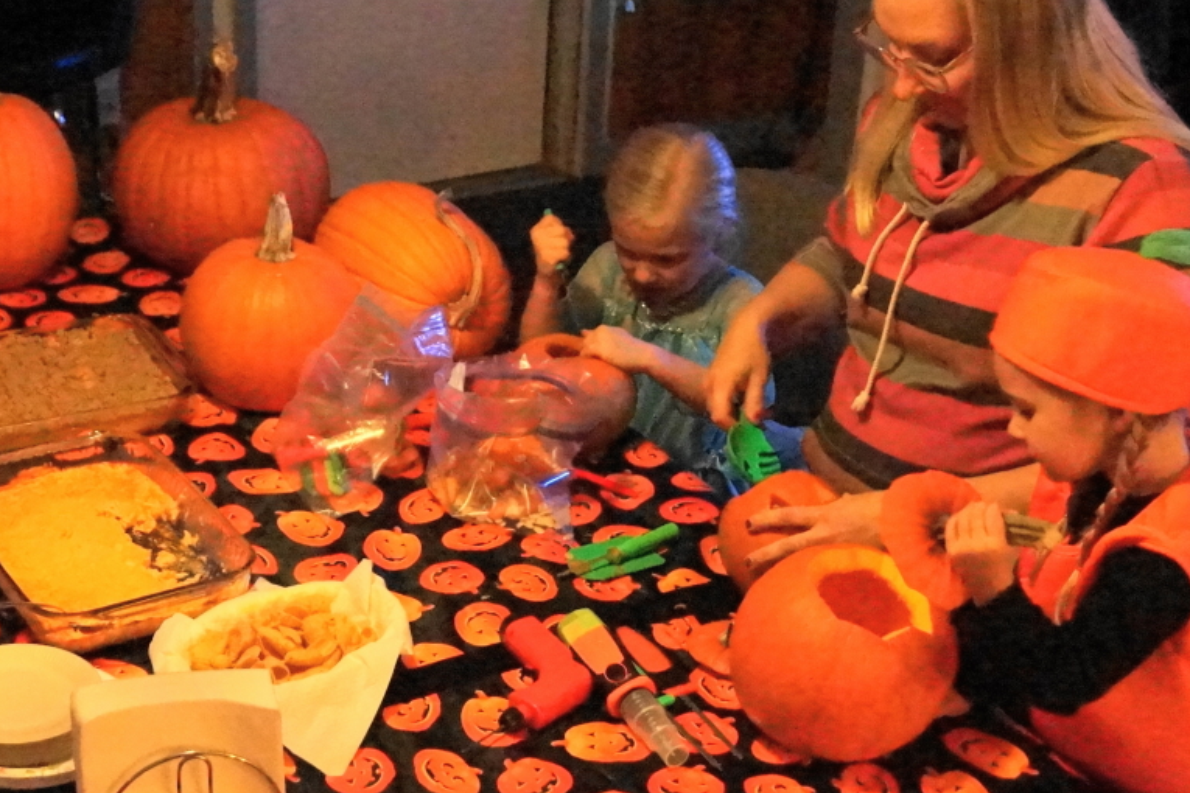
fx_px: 1553
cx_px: 701
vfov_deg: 28.6
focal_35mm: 47
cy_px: 370
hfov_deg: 41.8
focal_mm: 24
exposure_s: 1/60
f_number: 4
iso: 10000
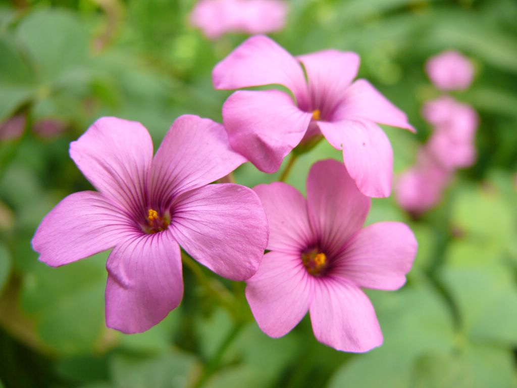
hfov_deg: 52.6
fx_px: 523
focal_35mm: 35
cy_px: 194
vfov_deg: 40.7
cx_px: 258
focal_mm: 7.4
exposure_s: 1/80
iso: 100
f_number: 2.8
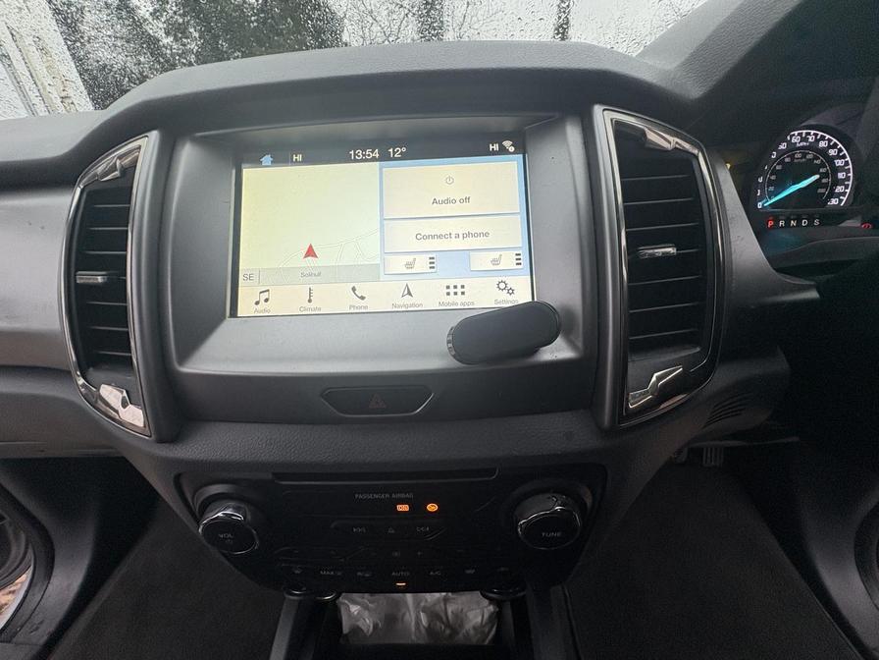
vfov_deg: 85.7
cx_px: 440
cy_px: 330
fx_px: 356
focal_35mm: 14
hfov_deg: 102.1
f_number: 2.2
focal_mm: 2.22
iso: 100
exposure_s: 1/99
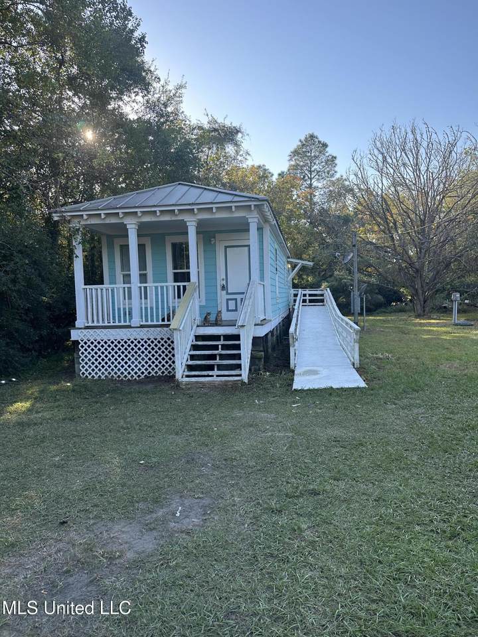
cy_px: 318
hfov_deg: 56.8
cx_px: 239
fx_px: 442
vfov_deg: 71.6
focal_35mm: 24
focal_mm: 6.86
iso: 80
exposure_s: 1/872
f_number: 1.78
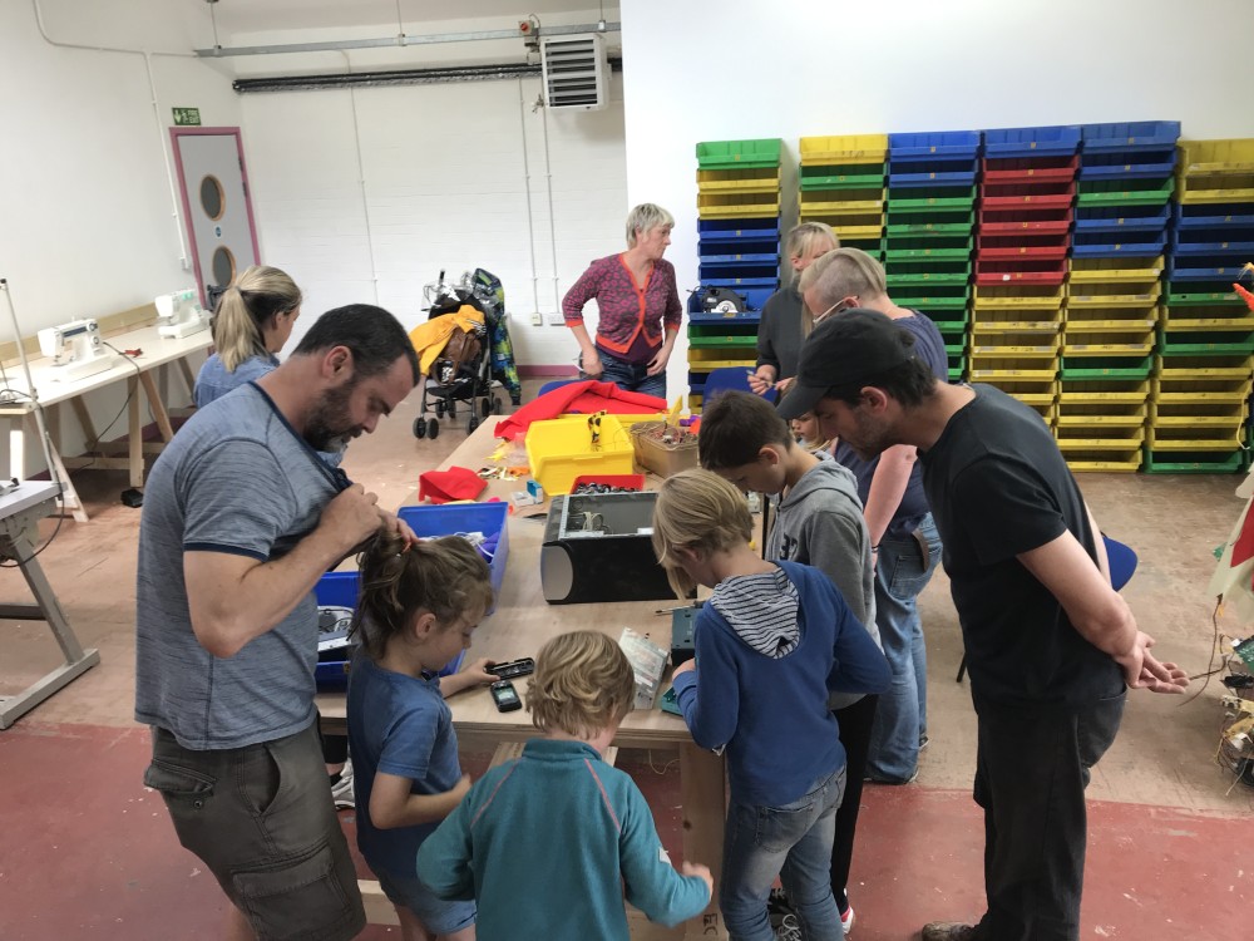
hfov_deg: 63.4
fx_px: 1014
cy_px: 470
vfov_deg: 49.7
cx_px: 627
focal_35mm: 28
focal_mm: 3.99
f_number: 1.8
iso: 25
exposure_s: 1/50
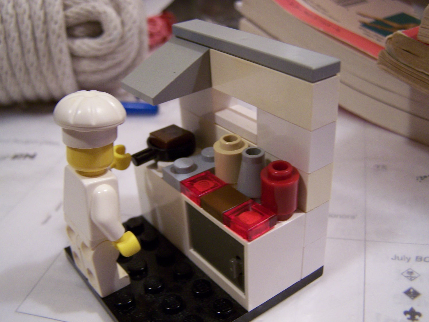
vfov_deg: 37.7
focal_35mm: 38
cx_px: 214
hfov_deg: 49.0
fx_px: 471
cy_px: 161
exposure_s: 1/13
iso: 160
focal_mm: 6.3
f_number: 2.8
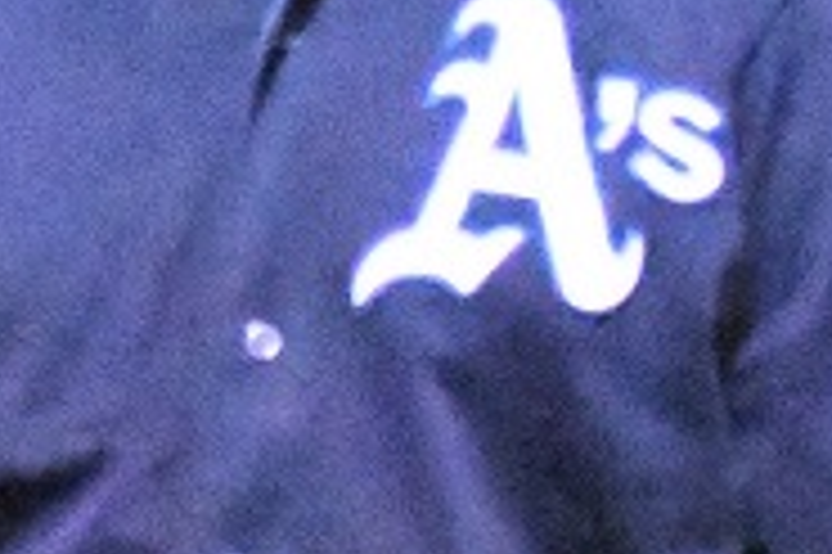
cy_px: 426
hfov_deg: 3.5
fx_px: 13485
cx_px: -695
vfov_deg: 2.3
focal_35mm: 584
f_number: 2.8
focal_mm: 70
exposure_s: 1/800
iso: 51200
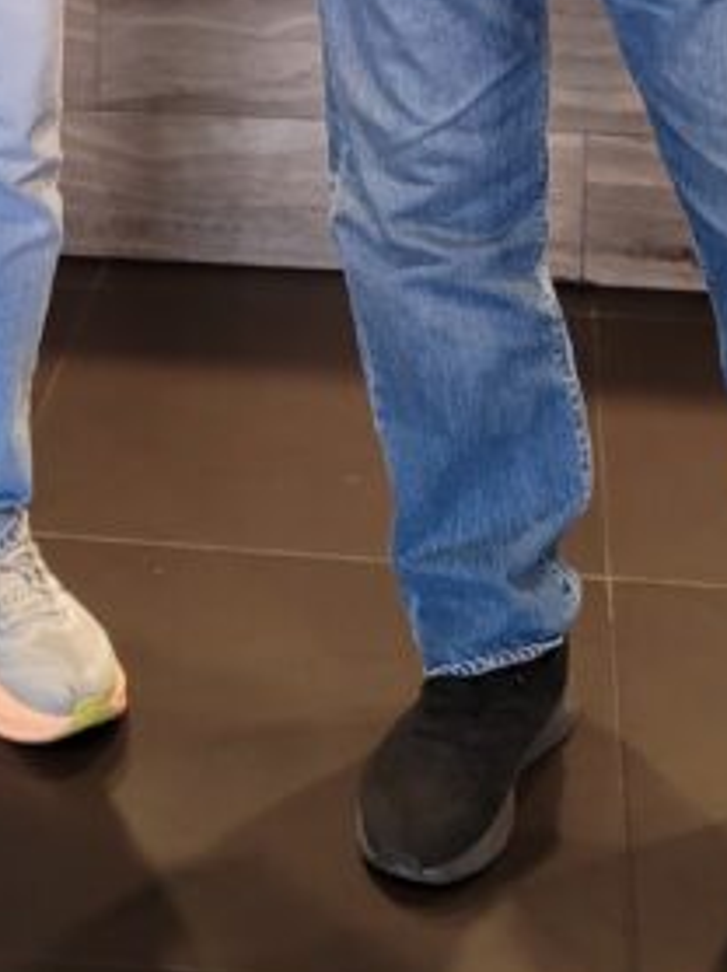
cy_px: -357
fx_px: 2384
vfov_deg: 20.6
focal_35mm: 85
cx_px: 159
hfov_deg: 17.2
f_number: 1.8
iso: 320
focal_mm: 5.4
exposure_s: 1/40
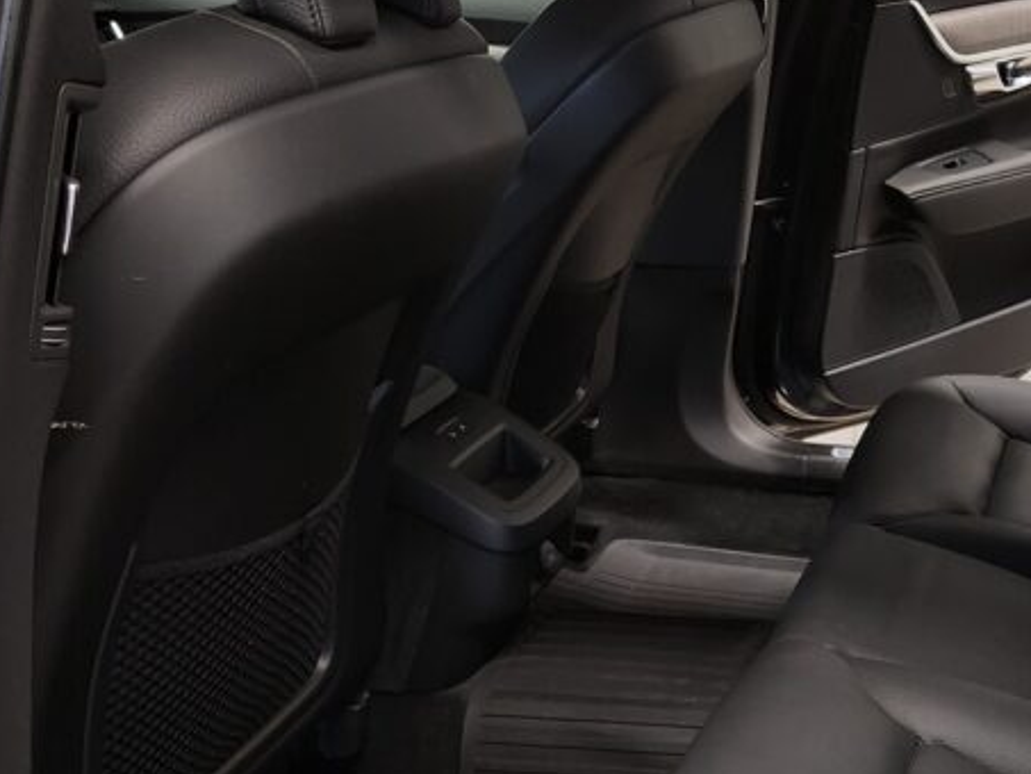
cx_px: 740
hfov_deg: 36.2
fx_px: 1549
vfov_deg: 28.0
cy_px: 460
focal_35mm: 52
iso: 250
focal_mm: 5.4
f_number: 1.8
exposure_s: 1/100
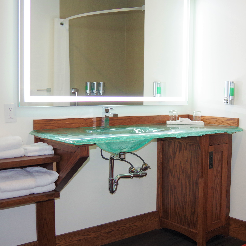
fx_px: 322
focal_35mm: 40
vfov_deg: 41.8
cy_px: 114
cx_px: 177
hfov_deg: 40.9
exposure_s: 1/100
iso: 800
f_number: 3.5
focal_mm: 18
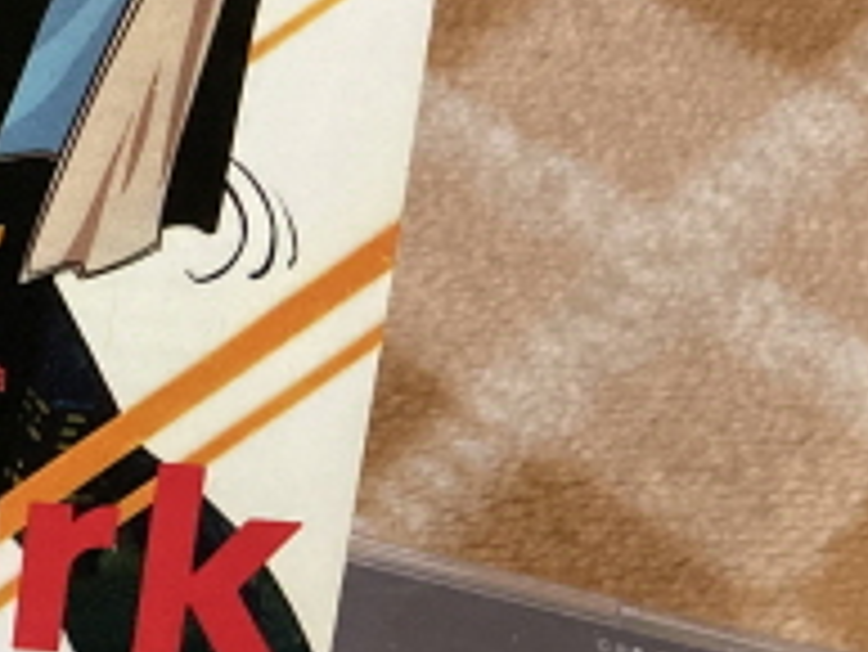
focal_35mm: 116
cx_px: -877
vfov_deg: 12.6
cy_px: -9
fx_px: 2911
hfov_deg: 14.2
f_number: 1.8
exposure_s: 1/60
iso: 250
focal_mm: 3.99
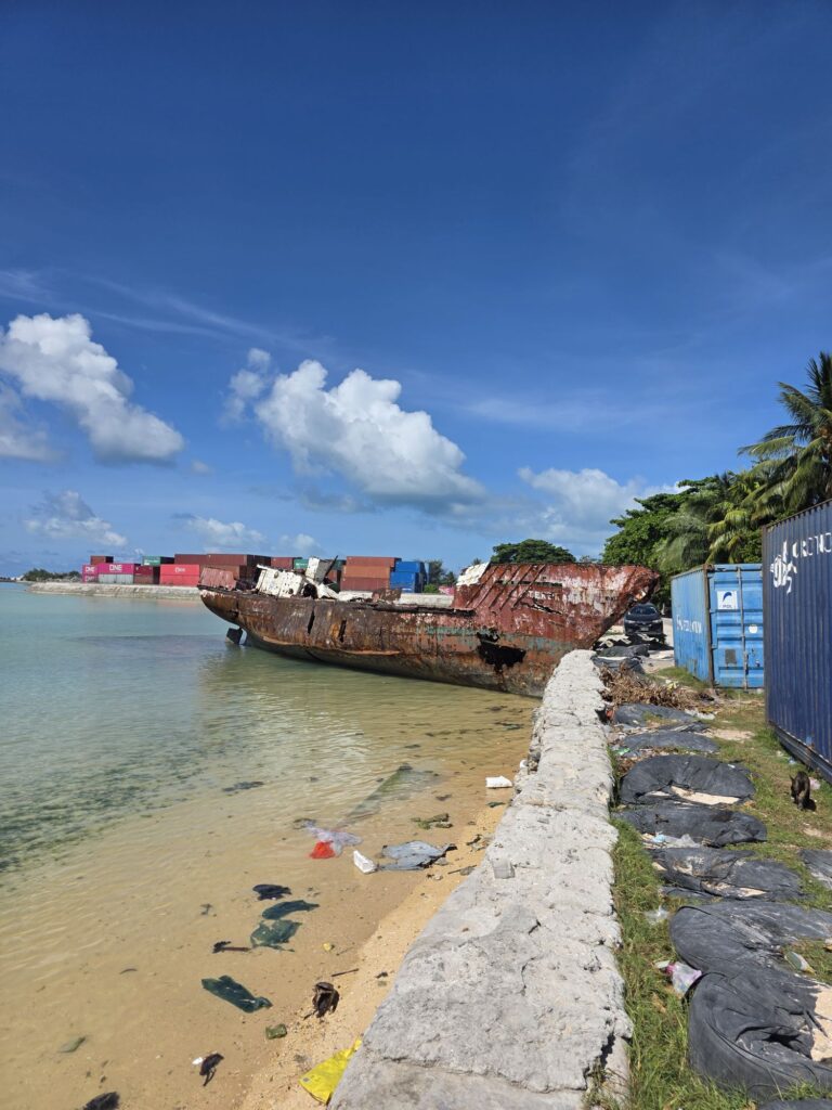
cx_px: 416
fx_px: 737
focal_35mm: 23
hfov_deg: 58.9
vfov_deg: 73.9
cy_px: 555
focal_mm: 6.3
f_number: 1.7
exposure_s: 1/7944
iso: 50
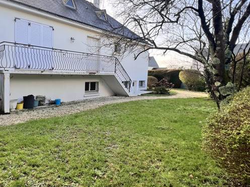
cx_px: 64
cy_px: 83
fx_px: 152
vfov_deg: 63.2
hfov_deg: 73.7
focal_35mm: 21
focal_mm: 1.57
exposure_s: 1/208
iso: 32
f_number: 1.8
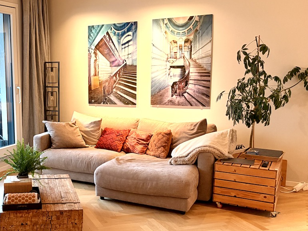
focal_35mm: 43
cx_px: 58
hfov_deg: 41.8
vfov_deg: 33.6
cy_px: 123
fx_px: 382
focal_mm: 5.96
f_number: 1.6
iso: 200
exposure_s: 1/50
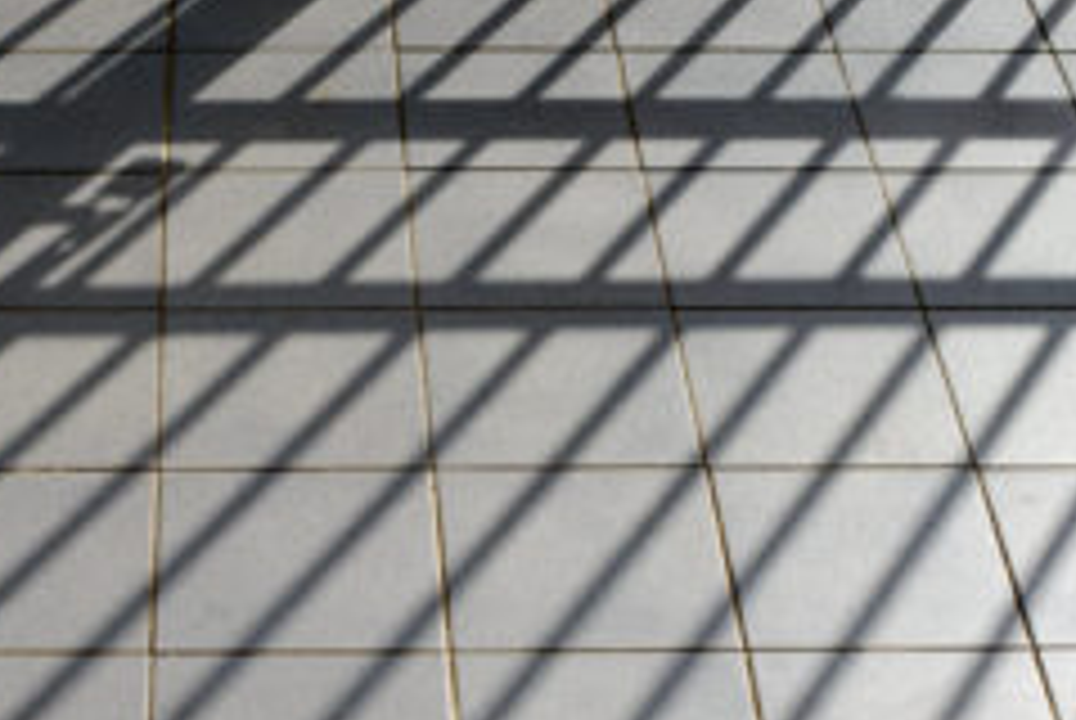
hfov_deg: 22.7
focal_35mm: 89
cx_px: 313
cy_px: 513
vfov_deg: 15.4
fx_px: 2663
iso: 200
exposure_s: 1/1250
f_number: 6.3
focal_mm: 50
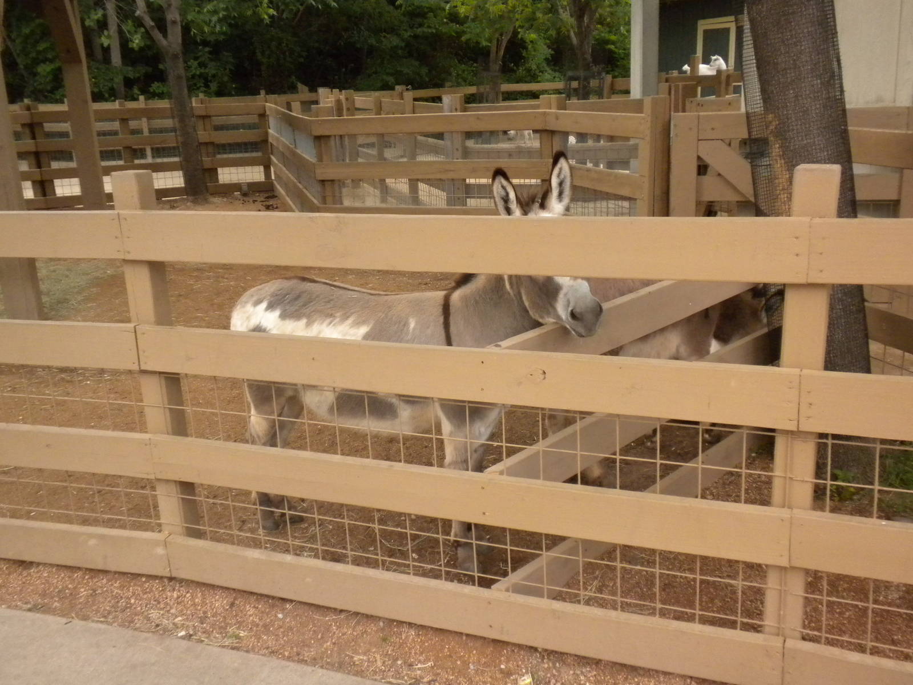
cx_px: 456
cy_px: 342
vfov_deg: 38.7
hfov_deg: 50.1
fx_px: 976
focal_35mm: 37
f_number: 3.5
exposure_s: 1/538
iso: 400
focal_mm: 6.6
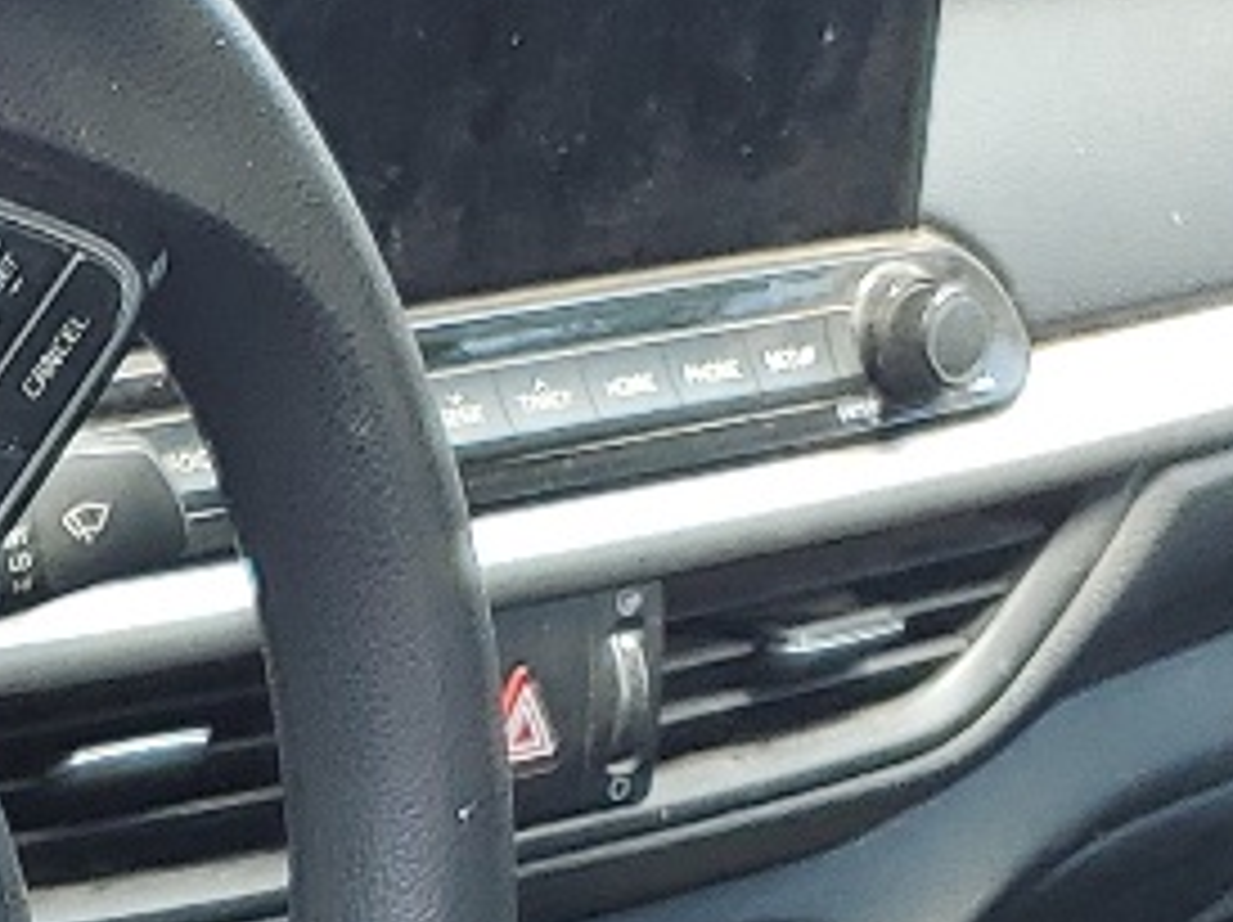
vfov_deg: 9.0
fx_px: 5409
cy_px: 2069
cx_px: -986
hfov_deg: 12.0
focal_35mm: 152
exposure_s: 1/185
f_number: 1.5
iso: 50
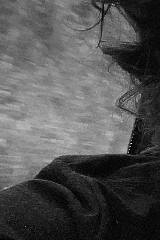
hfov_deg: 9.2
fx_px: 939
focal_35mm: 141
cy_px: 167
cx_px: 310
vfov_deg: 14.5
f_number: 2.2
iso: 100
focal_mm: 2.71
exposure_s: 1/66
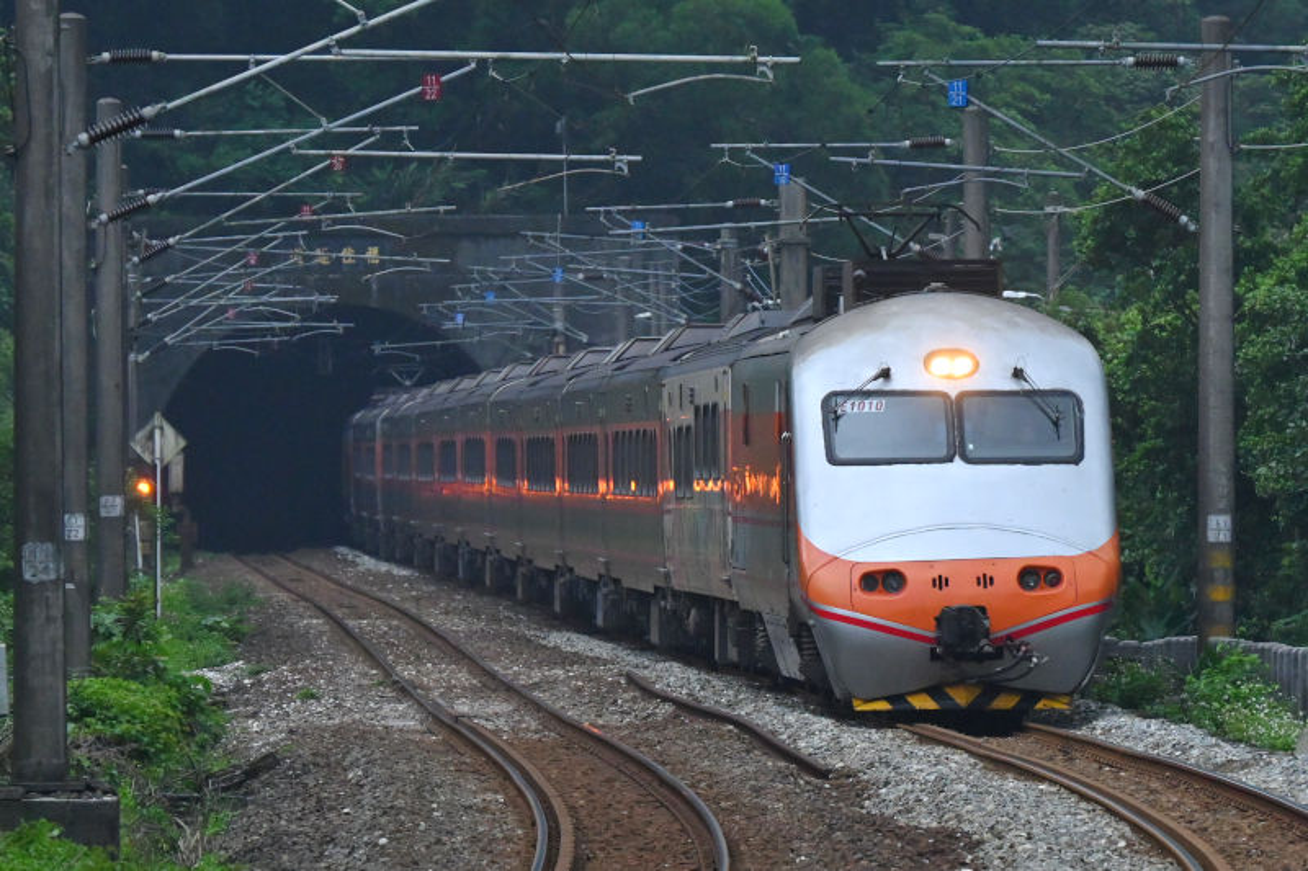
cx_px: 654
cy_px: 436
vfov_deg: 5.1
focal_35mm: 270
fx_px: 9807
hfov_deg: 7.6
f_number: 6.3
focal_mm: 180
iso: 2000
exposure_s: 1/400
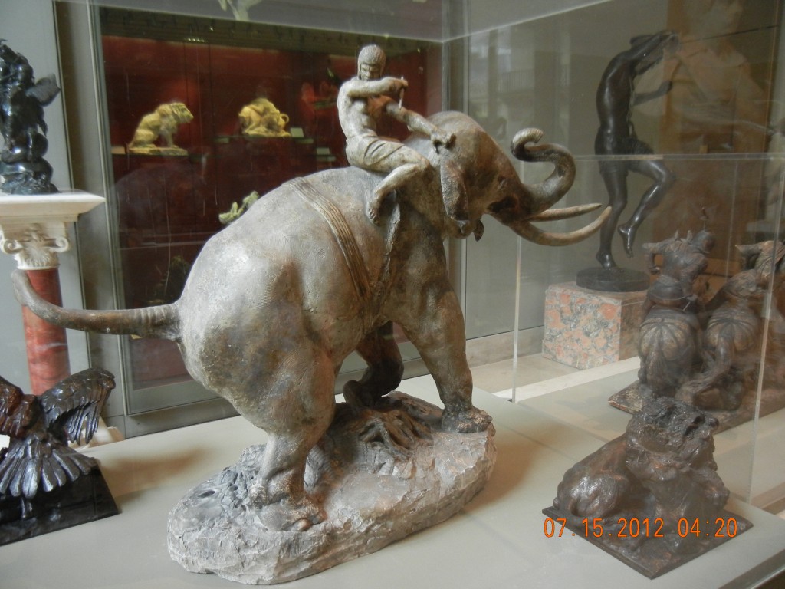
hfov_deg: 60.0
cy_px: 294
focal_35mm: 30
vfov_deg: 46.8
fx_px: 680
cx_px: 392
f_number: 3.5
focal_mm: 5.4
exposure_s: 1/23.1
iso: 400
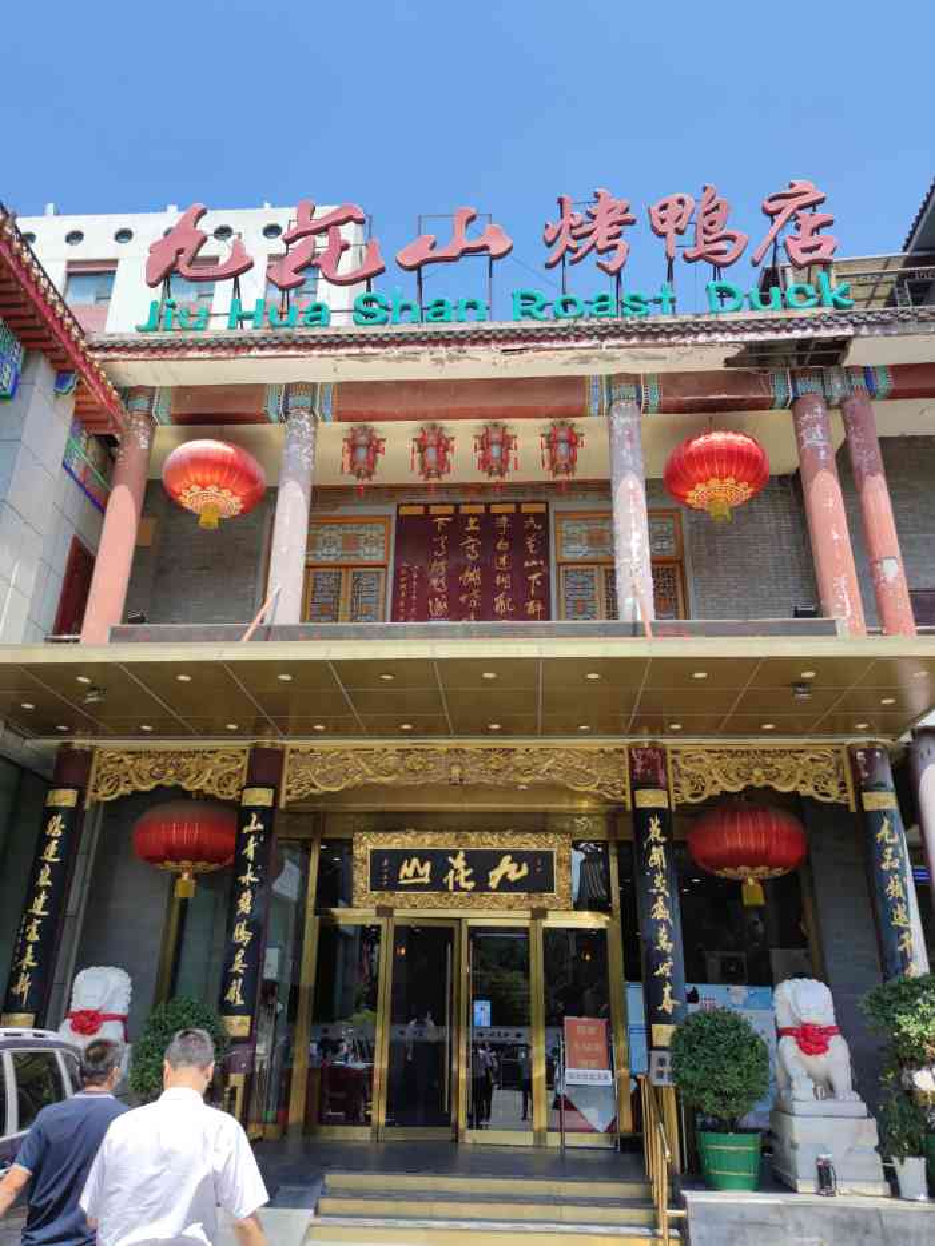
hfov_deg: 56.8
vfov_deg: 71.6
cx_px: 468
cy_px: 623
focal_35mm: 24
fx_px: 864
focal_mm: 6.72
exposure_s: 1/2000
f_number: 1.69
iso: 50
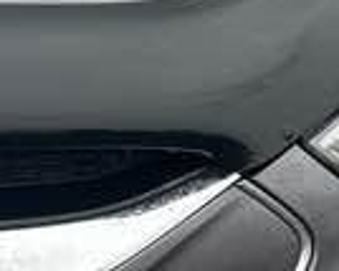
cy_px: 84
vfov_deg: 9.6
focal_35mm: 160
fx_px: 1604
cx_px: -211
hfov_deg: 11.4
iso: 125
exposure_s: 1/73
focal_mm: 5.7
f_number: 1.5
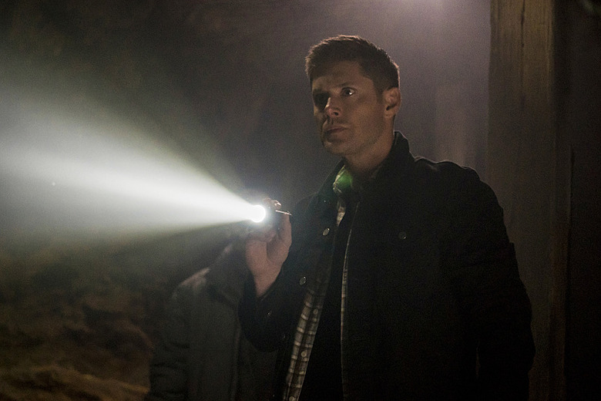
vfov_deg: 19.5
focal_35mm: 70
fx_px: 1169
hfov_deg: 28.8
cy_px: 200
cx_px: 300
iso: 10000
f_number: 4
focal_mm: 70
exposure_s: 1/125
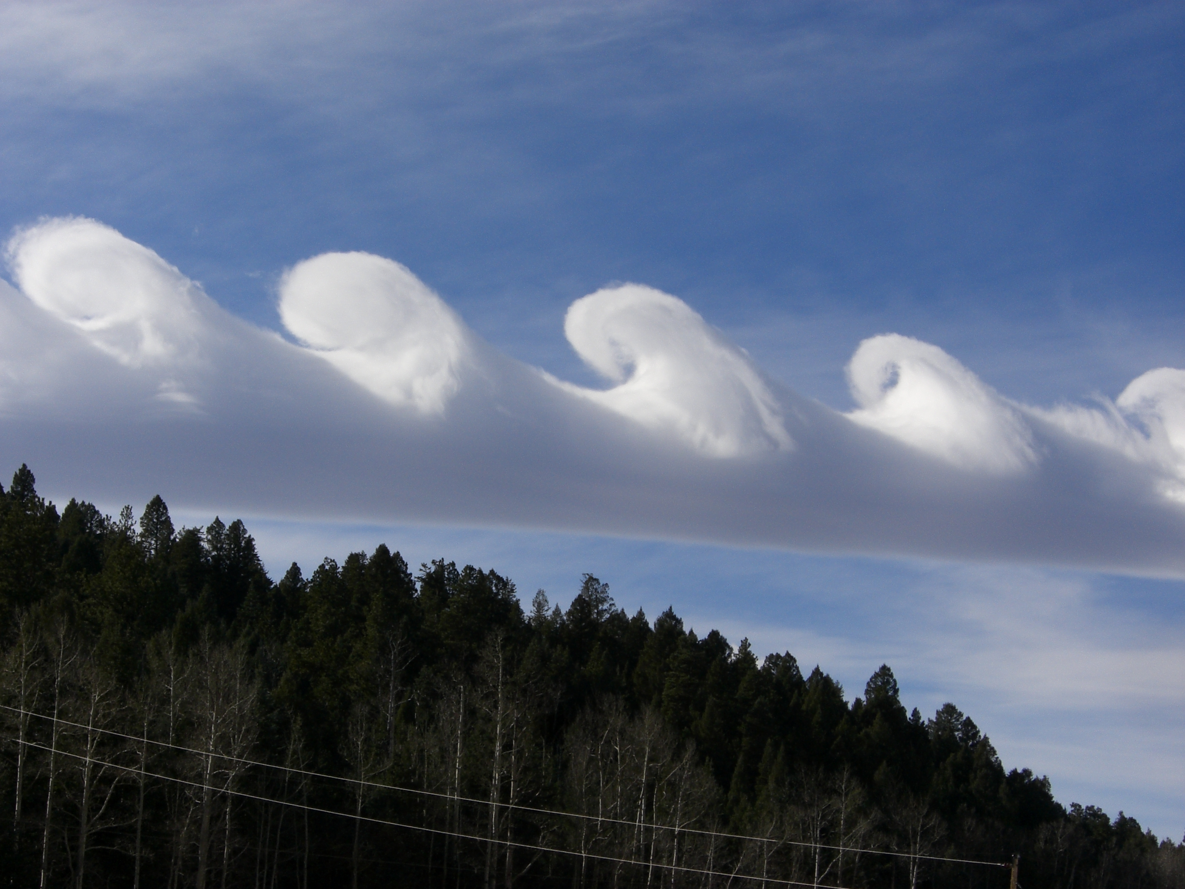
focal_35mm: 94
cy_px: 444
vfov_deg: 15.7
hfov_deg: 20.9
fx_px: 3218
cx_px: 592
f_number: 7.4
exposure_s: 1/400
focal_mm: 15.3
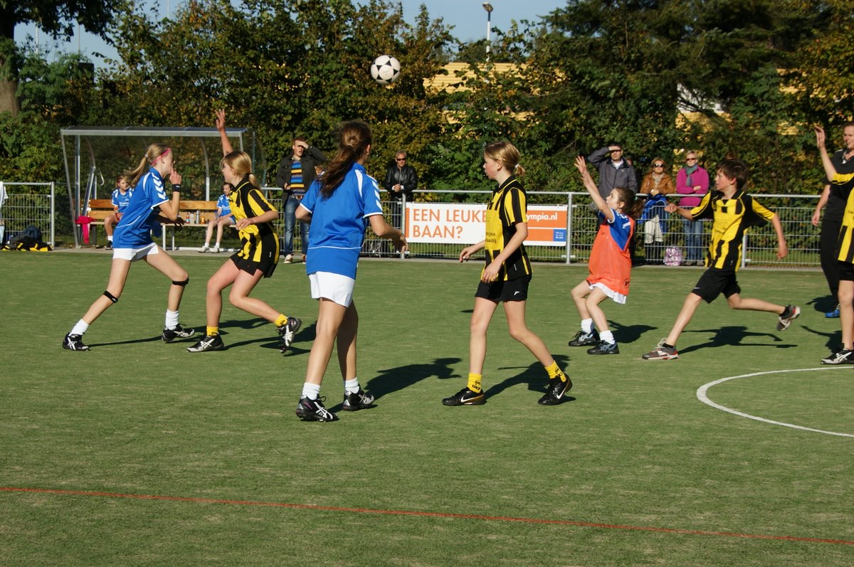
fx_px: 1244
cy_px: 284
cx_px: 427
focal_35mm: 52
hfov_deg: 37.9
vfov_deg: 25.7
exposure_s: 1/400
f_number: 8
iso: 100
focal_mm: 35
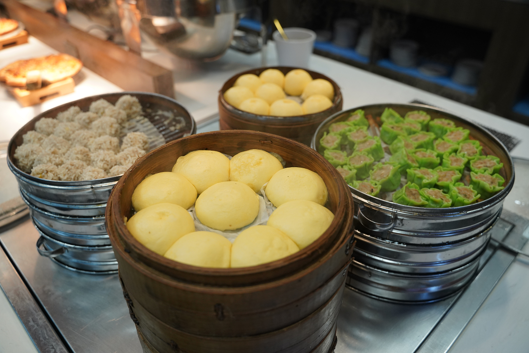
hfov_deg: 65.5
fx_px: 411
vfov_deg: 46.4
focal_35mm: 28
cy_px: 176
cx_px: 264
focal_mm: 28
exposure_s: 1/160
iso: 1250
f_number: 4
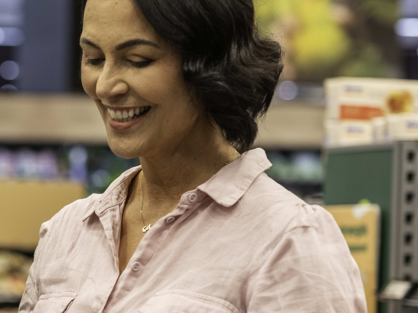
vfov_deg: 7.9
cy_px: 305
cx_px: -164
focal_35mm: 187
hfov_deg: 10.3
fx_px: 2258
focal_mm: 80
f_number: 2.8
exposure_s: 1/200
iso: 800
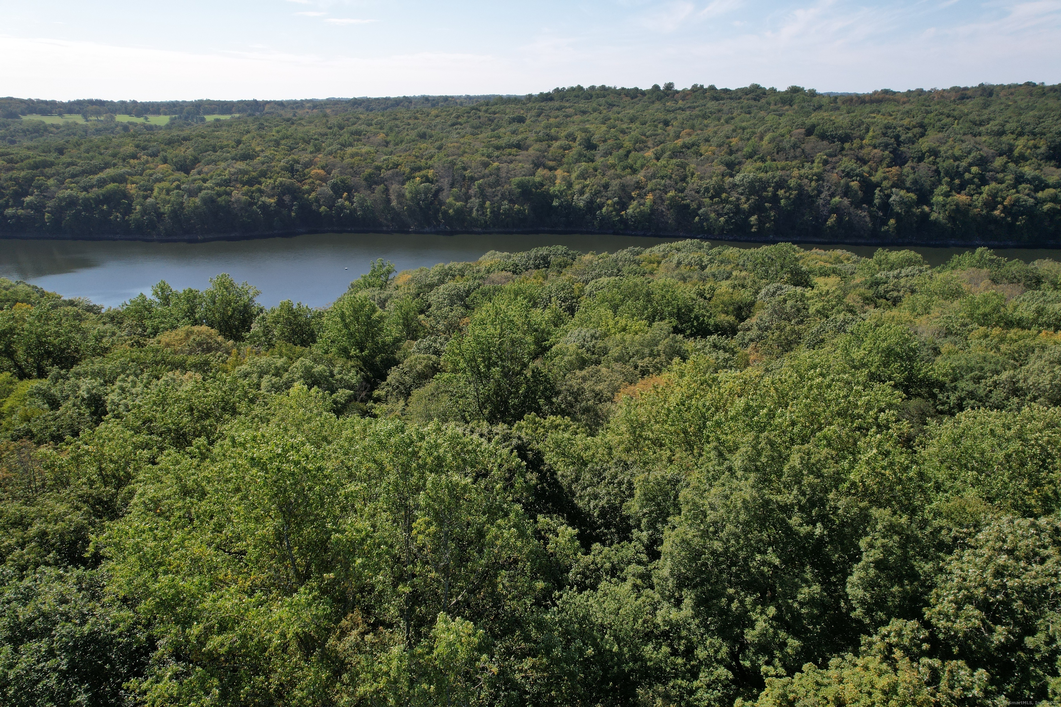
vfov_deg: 57.2
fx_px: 648
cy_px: 354
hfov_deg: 78.6
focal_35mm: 22
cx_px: 530
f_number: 2.8
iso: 150
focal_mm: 8.38
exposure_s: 1/2000
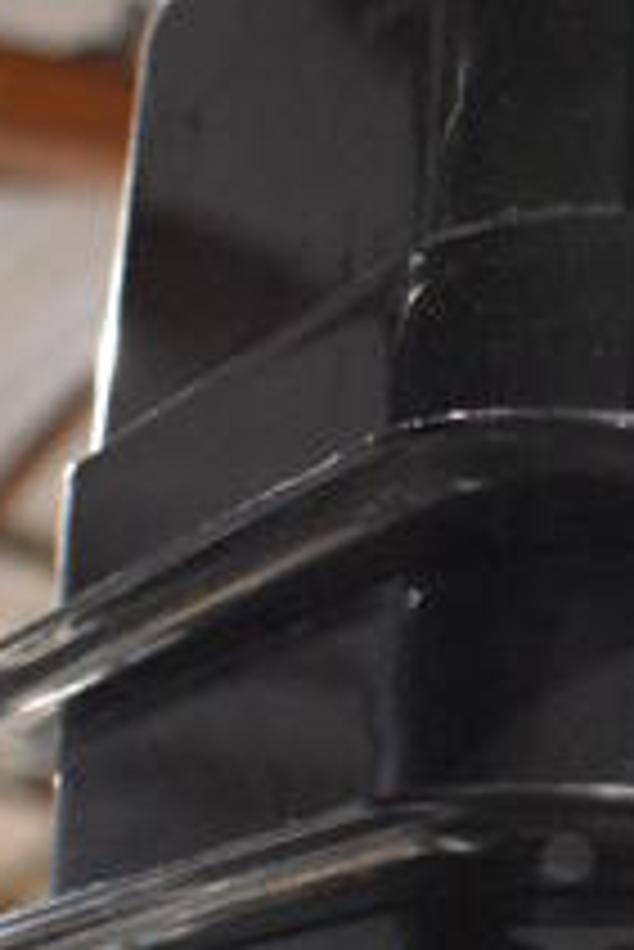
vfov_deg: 16.9
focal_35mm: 117
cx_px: 845
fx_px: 3085
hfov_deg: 11.4
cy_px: 1042
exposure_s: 1/125
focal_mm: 18
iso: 6400
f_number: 3.5
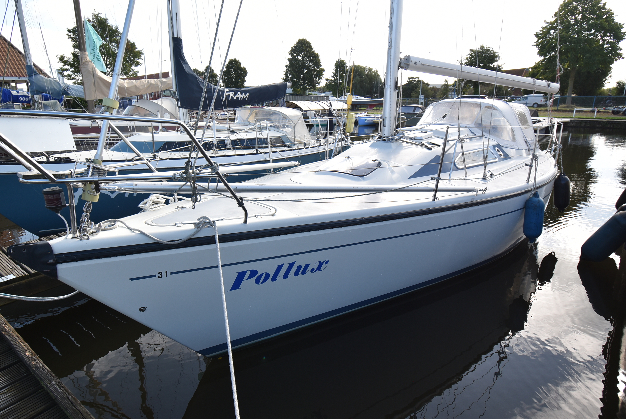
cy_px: 210
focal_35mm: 21
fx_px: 365
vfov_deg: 59.6
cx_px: 313
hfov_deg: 81.2
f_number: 6.3
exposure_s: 1/250
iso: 200
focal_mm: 14
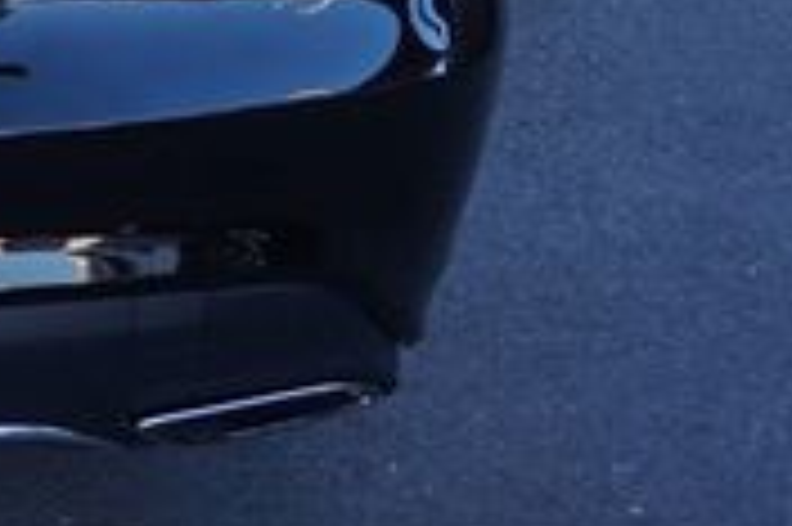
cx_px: -432
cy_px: -216
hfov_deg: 16.2
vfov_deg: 11.5
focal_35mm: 115
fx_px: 2524
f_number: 4.5
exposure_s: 1/80
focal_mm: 21
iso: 100
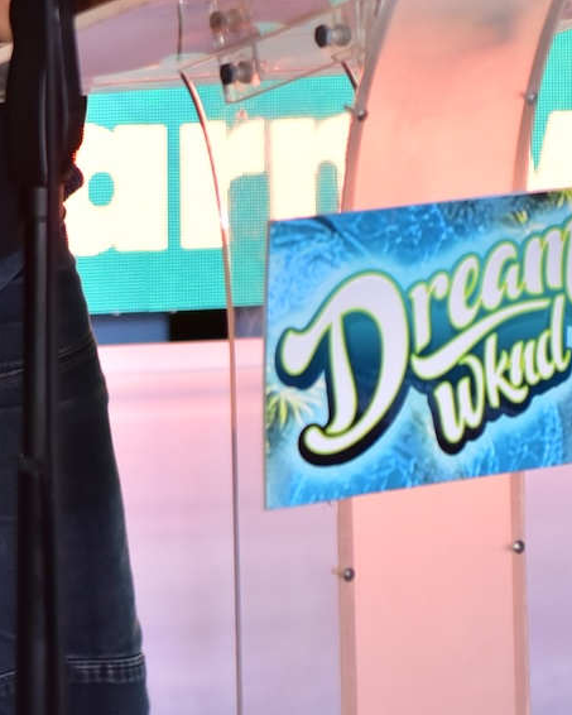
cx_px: 181
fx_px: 4718
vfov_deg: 8.4
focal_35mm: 223
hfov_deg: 6.9
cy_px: -446
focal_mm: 70
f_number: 2.8
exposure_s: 1/200
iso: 1000
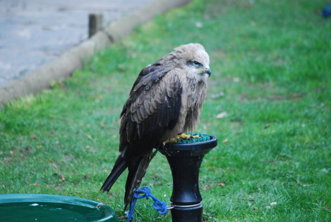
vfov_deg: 4.6
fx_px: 2762
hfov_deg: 6.9
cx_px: 166
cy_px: 111
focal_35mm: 300
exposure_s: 1/125
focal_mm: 200
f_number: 5.6
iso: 1600
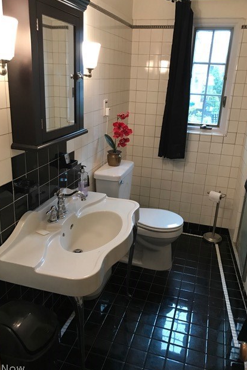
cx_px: 116
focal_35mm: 30
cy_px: 186
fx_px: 309
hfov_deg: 43.6
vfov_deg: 61.9
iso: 64
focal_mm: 3.99
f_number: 1.8
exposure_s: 1/15
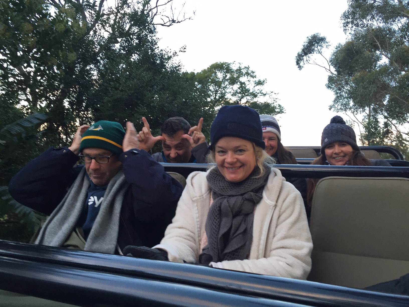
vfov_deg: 48.2
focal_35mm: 29
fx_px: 343
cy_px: 154
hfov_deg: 61.7
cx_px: 204
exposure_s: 1/33
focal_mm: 4.15
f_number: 2.2
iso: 32
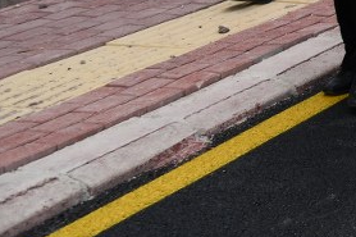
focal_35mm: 136
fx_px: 1344
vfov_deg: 9.1
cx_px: 1005
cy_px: -328
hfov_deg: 11.0
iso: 250
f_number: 6.3
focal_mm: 24
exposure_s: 1/640
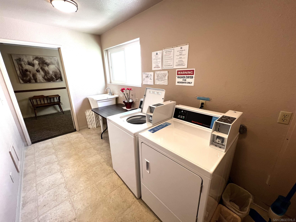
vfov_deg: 89.9
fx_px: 111
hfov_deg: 106.2
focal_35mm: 13
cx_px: 148
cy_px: 111
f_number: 1.8
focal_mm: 1.57
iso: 100
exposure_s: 1/120
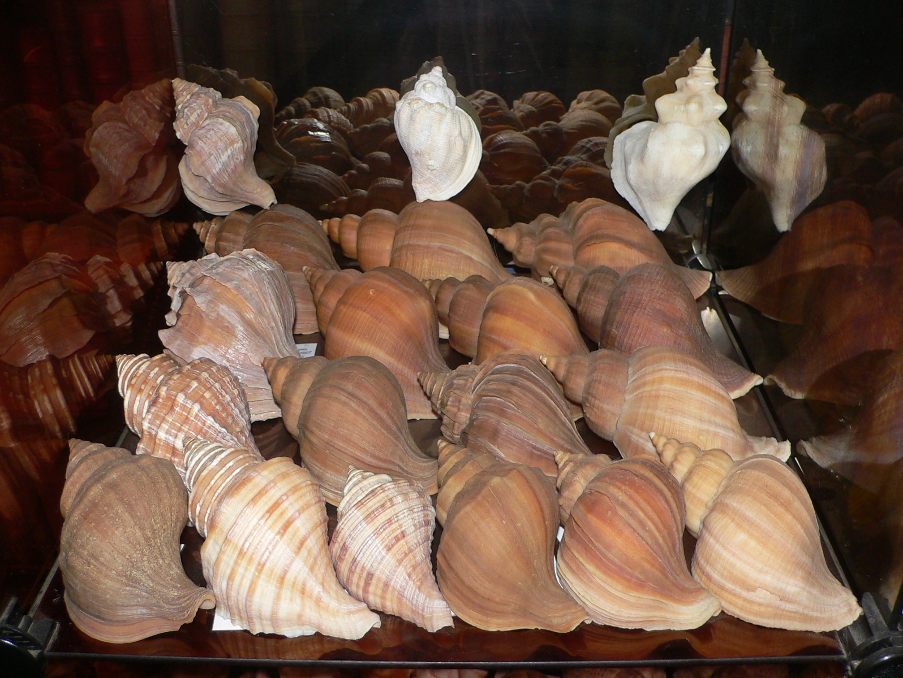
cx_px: 452
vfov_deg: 40.7
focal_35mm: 35
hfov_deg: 52.6
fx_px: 913
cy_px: 339
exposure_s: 1/60
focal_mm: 4.6
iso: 100
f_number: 2.8
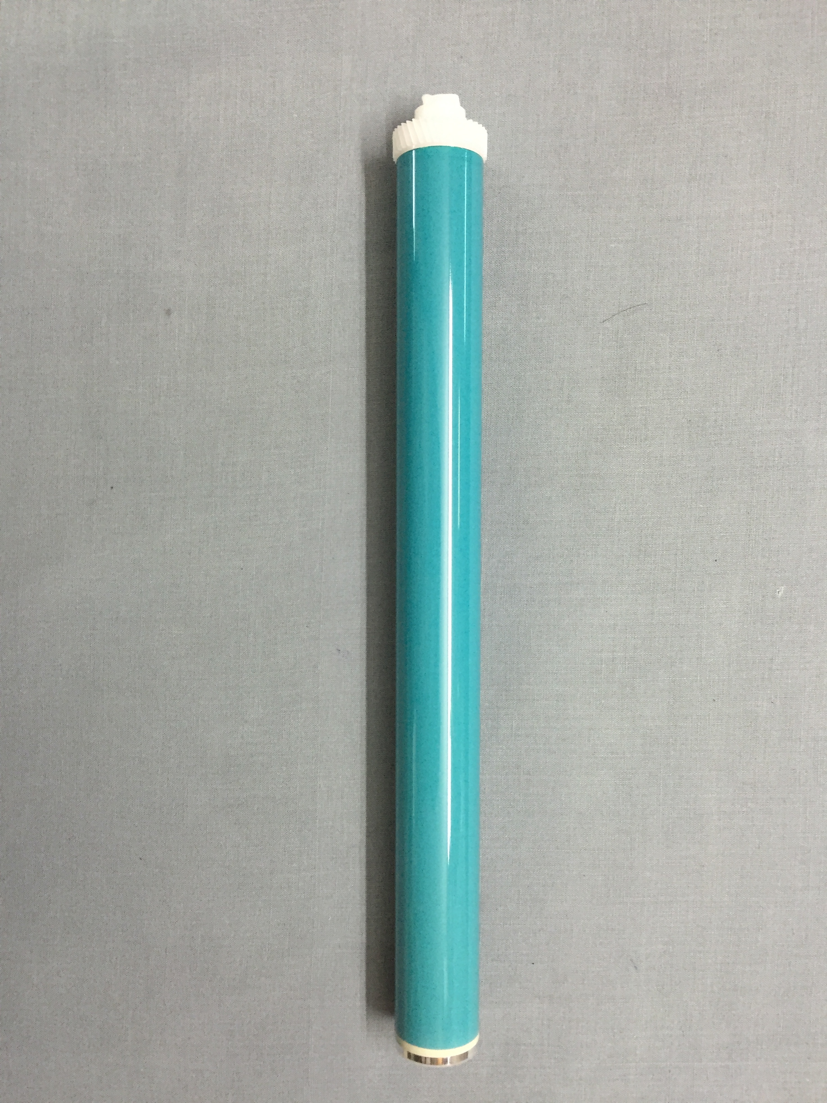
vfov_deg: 61.7
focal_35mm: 29
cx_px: 414
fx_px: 924
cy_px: 552
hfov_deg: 48.2
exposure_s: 1/33
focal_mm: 4.15
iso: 160
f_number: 2.2
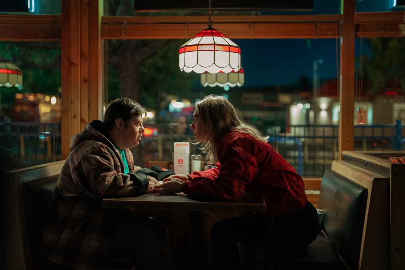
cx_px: 202
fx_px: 562
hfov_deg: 39.6
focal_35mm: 50
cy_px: 135
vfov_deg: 27.0
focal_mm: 50
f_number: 1.8
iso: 2000
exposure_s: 1/50
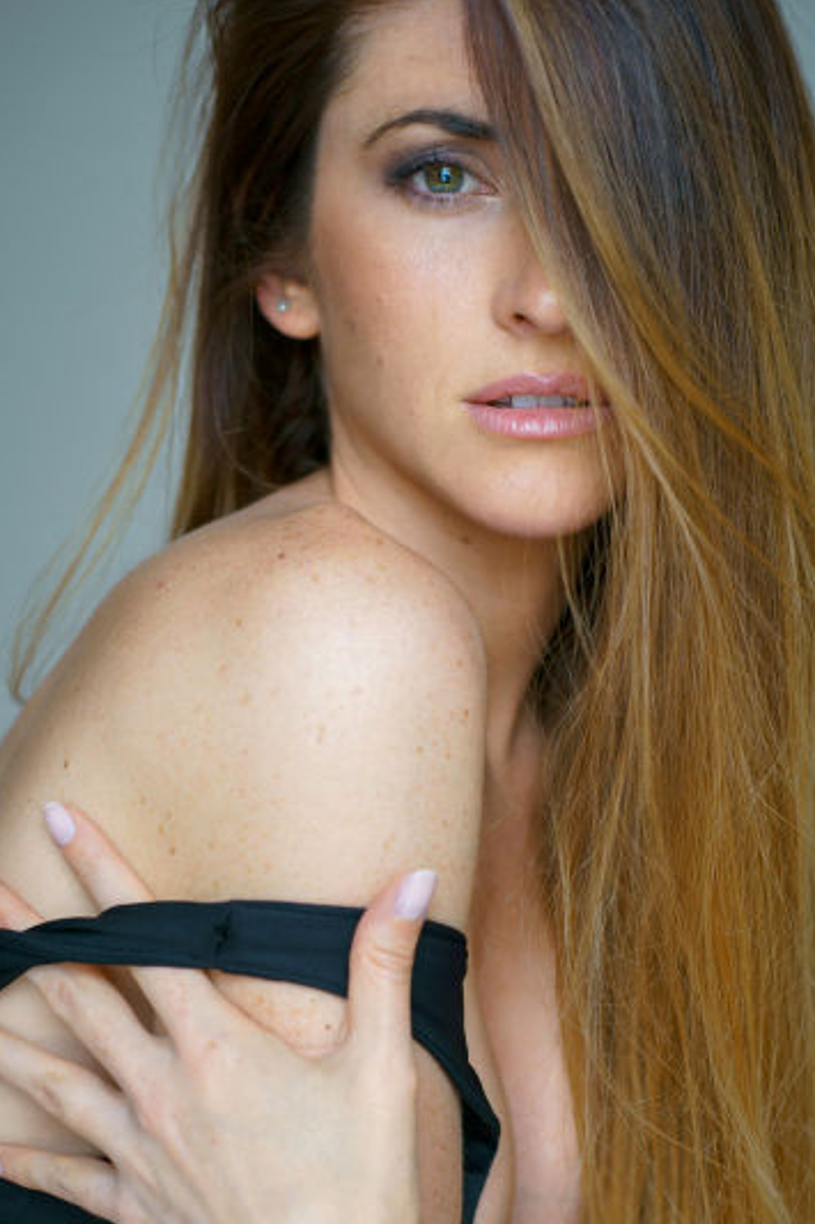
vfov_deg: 26.9
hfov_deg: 18.2
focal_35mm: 75
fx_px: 2548
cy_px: 765
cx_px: 401
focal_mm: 50
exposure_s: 1/160
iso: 640
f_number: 2.8
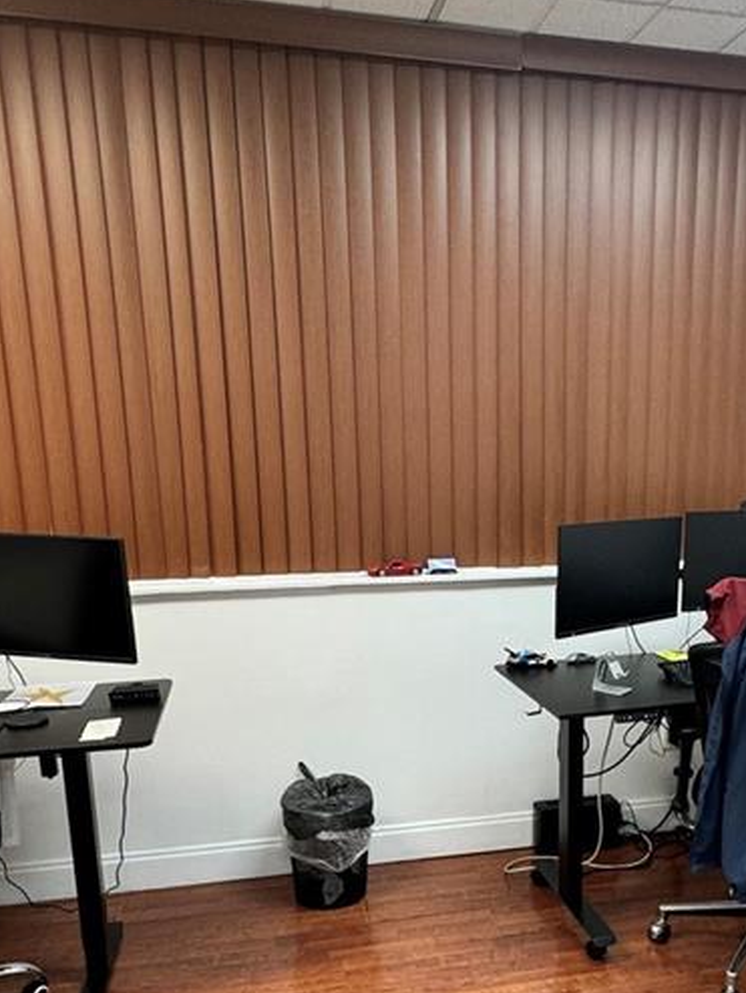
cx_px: 533
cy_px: 665
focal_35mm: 34
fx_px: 976
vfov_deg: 52.8
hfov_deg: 40.9
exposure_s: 1/60
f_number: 2.2
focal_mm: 2.22
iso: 250
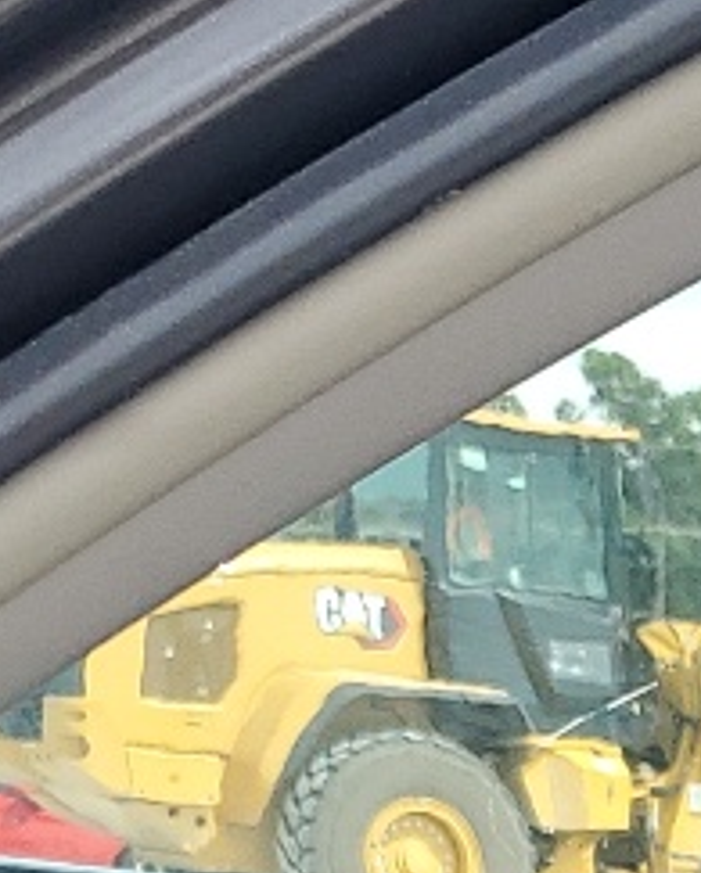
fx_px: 4323
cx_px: 2178
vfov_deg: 10.0
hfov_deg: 7.9
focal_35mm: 167
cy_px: 2145
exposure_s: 1/833
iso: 50
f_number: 1.5
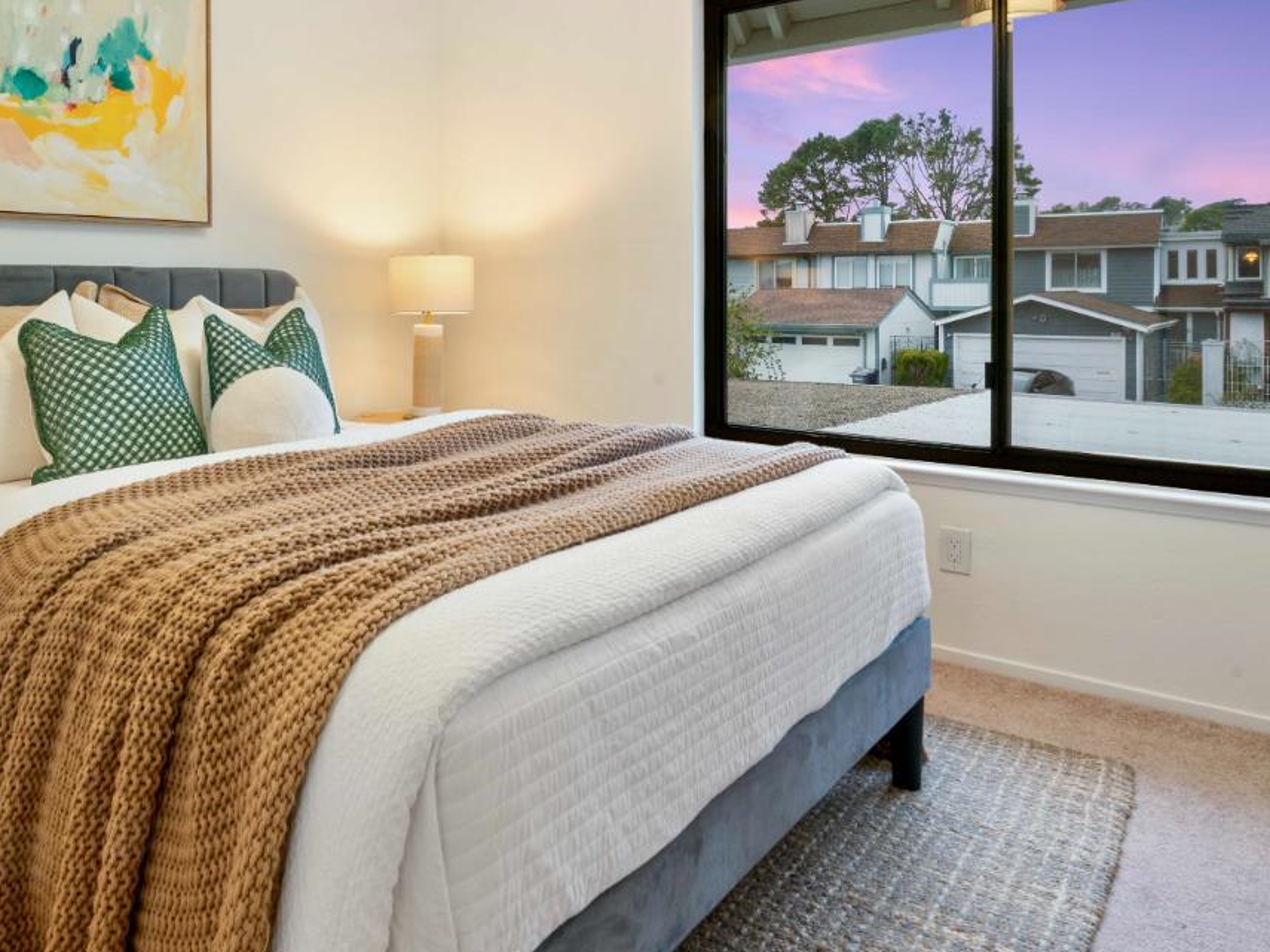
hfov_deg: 64.5
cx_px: 483
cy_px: 303
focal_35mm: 27
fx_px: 990
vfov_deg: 50.3
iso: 400
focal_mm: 16
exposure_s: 1/2
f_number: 16
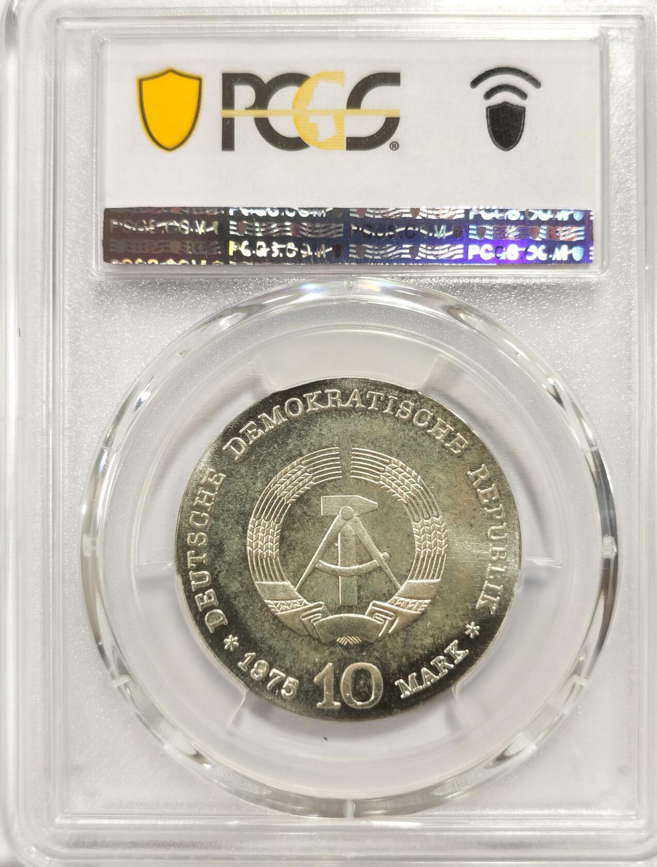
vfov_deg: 33.1
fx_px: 1458
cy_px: 424
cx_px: 348
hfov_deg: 25.4
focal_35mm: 58
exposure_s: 1/100
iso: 100
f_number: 16
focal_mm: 5.56
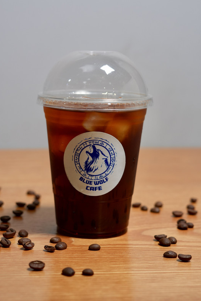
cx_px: 100
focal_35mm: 76
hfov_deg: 17.9
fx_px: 636
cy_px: 151
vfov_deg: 26.7
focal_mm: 50
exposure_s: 1/80
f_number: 4
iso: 500
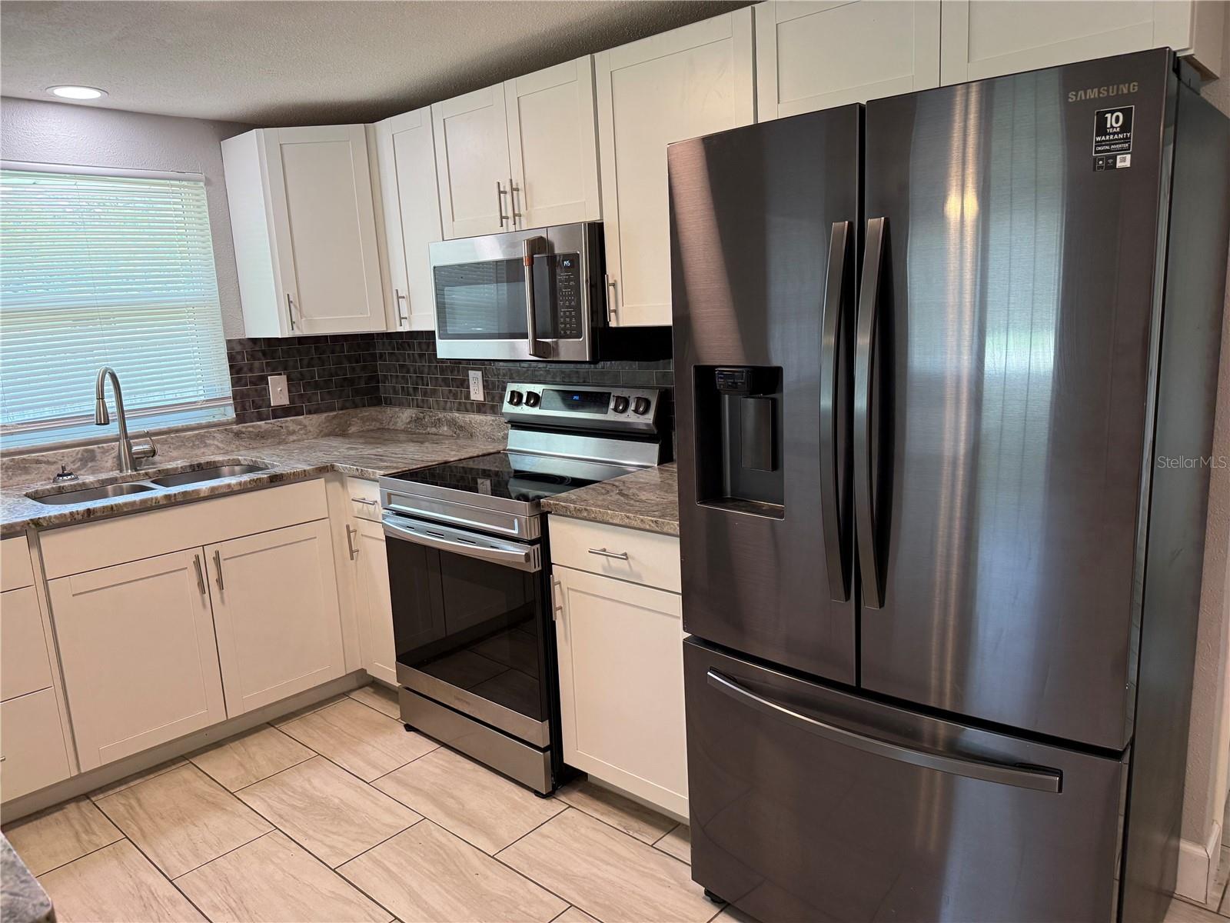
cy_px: 462
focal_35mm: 24
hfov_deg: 71.6
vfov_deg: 56.8
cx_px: 615
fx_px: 853
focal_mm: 6.76
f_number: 1.78
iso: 200
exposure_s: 1/120
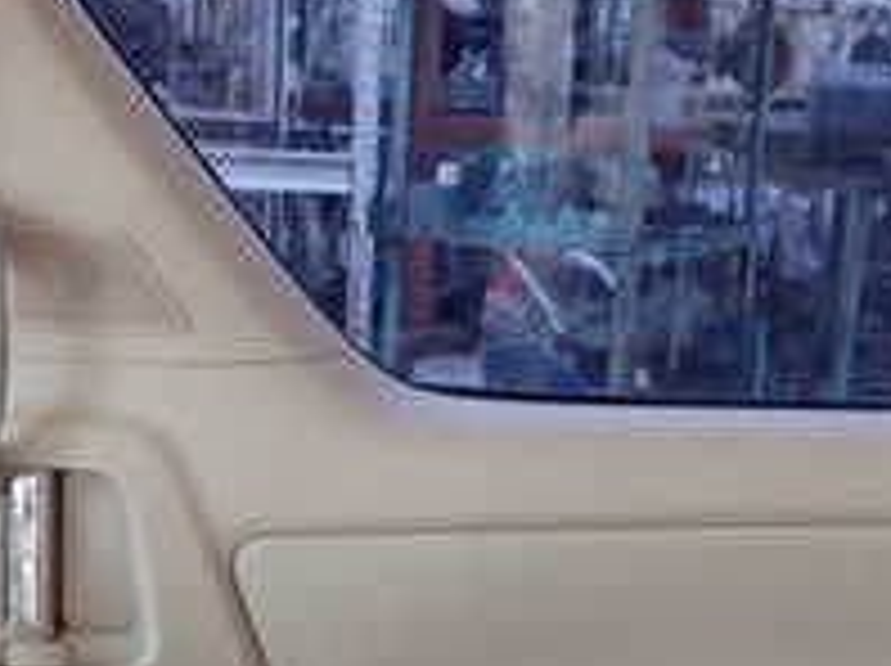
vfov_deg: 16.1
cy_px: 554
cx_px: 684
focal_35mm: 91
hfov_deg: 21.4
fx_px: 2339
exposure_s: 1/30
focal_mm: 5.4
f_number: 2.3
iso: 200
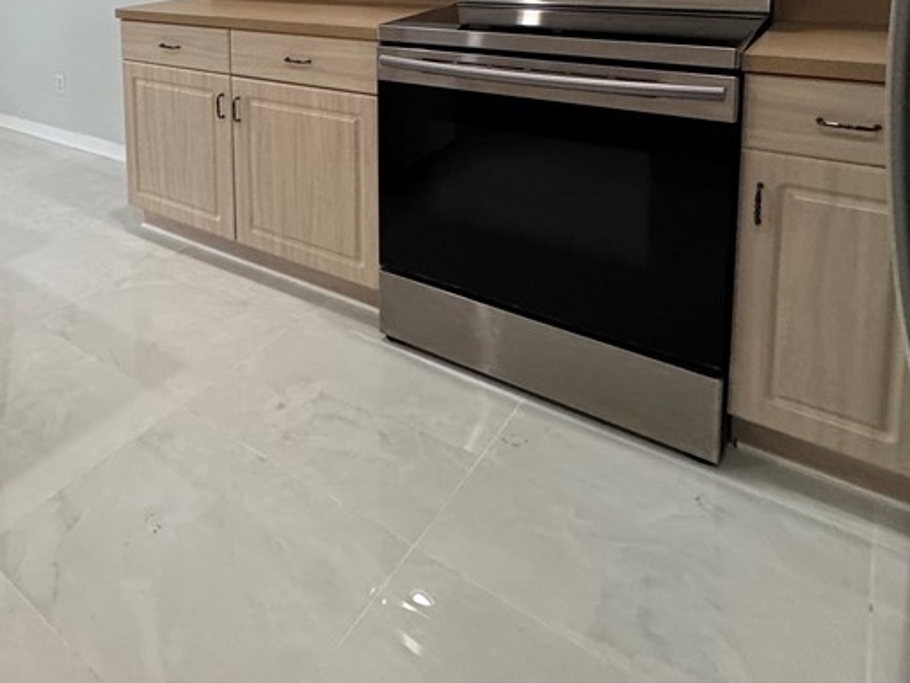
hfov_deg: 55.5
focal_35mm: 28
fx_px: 736
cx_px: 101
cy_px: 7
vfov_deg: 43.1
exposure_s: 1/120
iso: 320
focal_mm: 2.22
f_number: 2.2
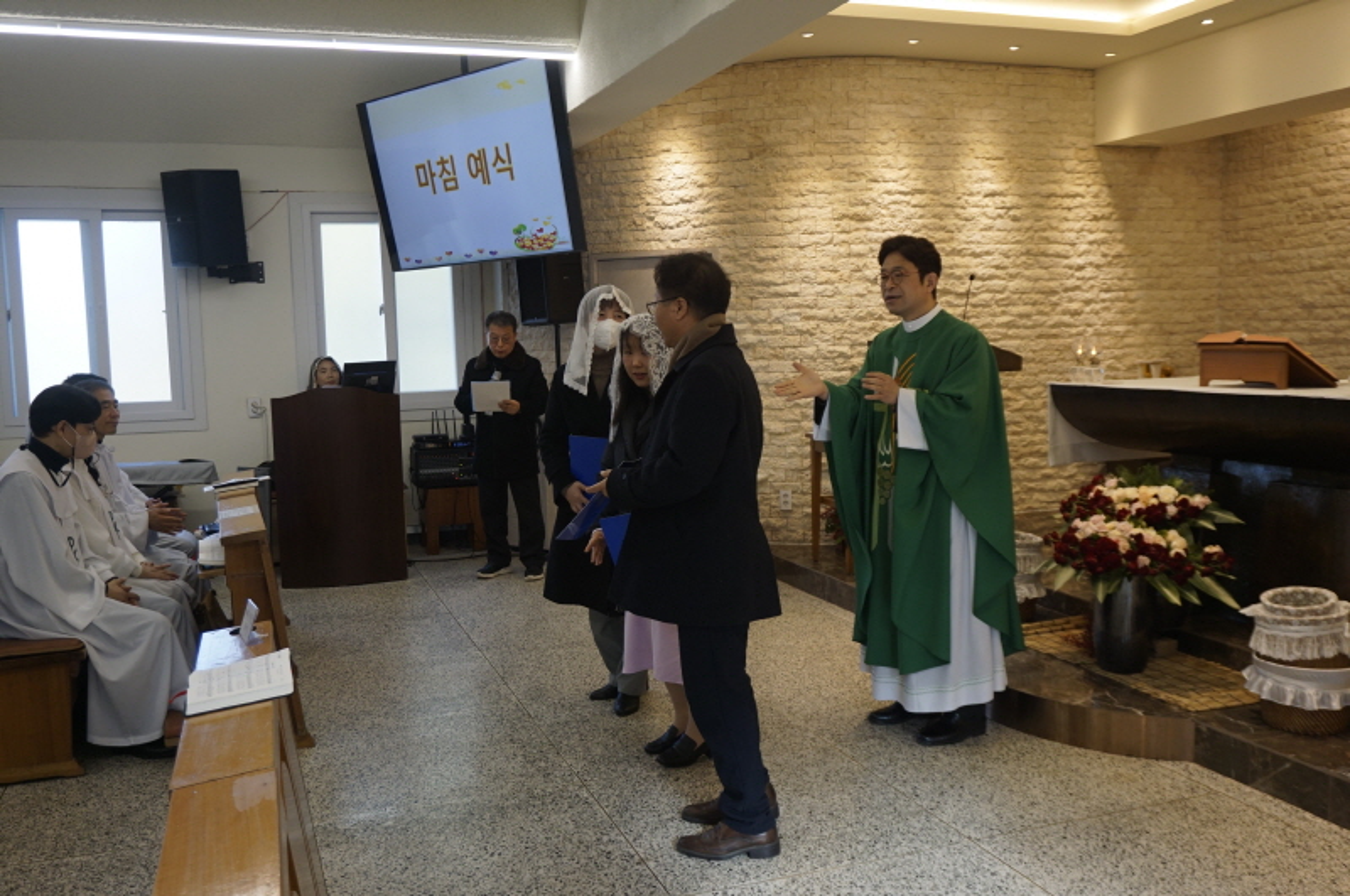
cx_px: 675
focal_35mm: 33
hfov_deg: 57.3
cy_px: 448
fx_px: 1236
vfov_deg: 39.9
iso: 640
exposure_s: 1/160
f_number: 4
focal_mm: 22
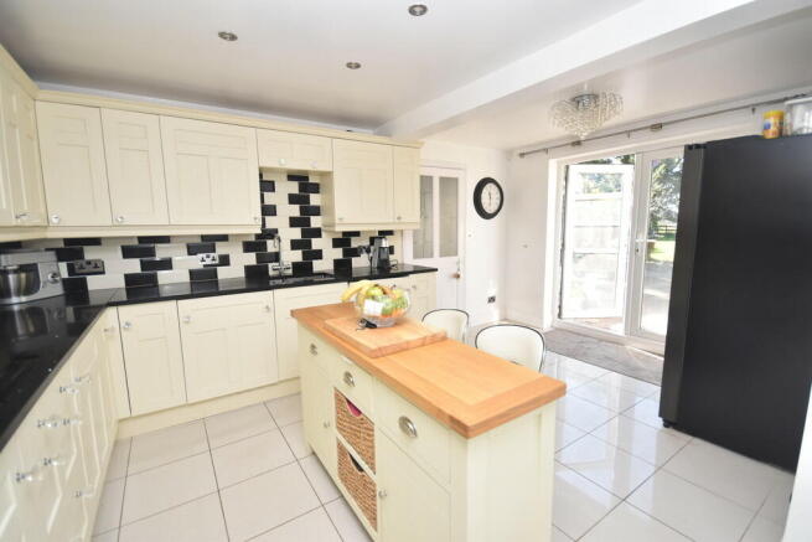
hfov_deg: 100.4
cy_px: 271
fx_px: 338
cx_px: 406
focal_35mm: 15
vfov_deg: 77.4
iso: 450
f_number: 5
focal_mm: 10
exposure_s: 1/200
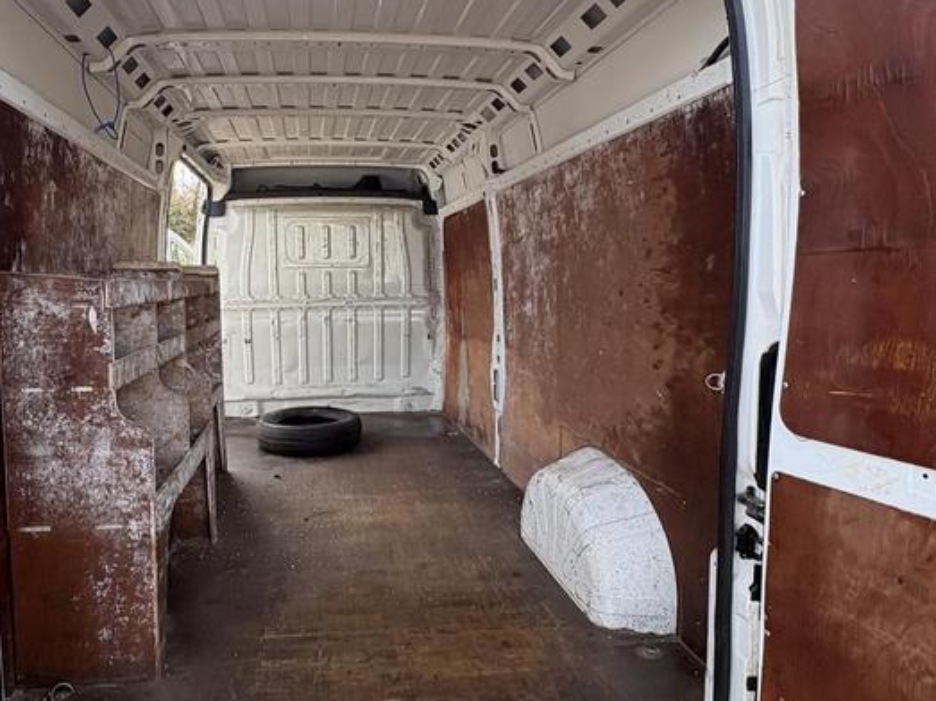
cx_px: 370
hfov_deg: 70.8
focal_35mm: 24
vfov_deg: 56.7
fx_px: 649
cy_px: 327
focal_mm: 2.22
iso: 64
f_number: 2.2
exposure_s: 1/215
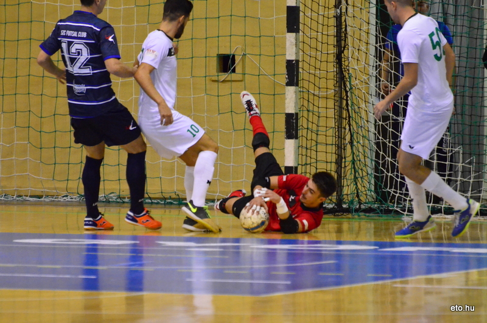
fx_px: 5468
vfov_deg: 3.4
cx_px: 244
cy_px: 162
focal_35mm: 405
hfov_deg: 5.1
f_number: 5.6
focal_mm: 270
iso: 6400
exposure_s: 1/400
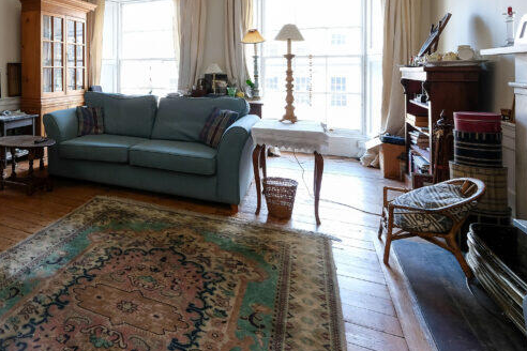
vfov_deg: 48.5
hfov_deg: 64.0
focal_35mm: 25
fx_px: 366
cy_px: 72
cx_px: 92
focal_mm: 8
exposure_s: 1/4
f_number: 8
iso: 200
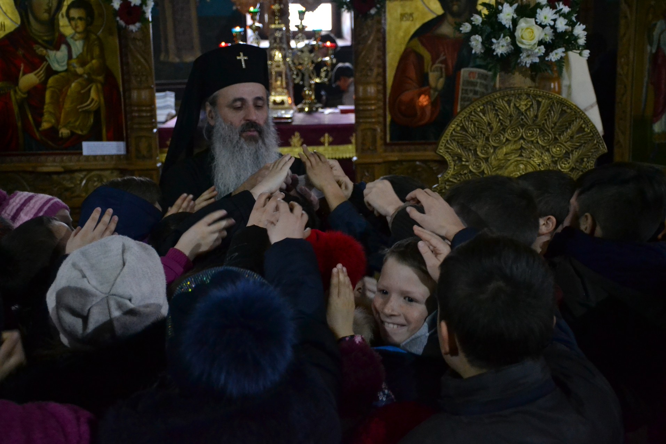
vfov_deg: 23.8
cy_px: 222
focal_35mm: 57
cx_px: 333
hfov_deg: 35.1
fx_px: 1054
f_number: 4.2
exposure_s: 1/60
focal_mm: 38
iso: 3200
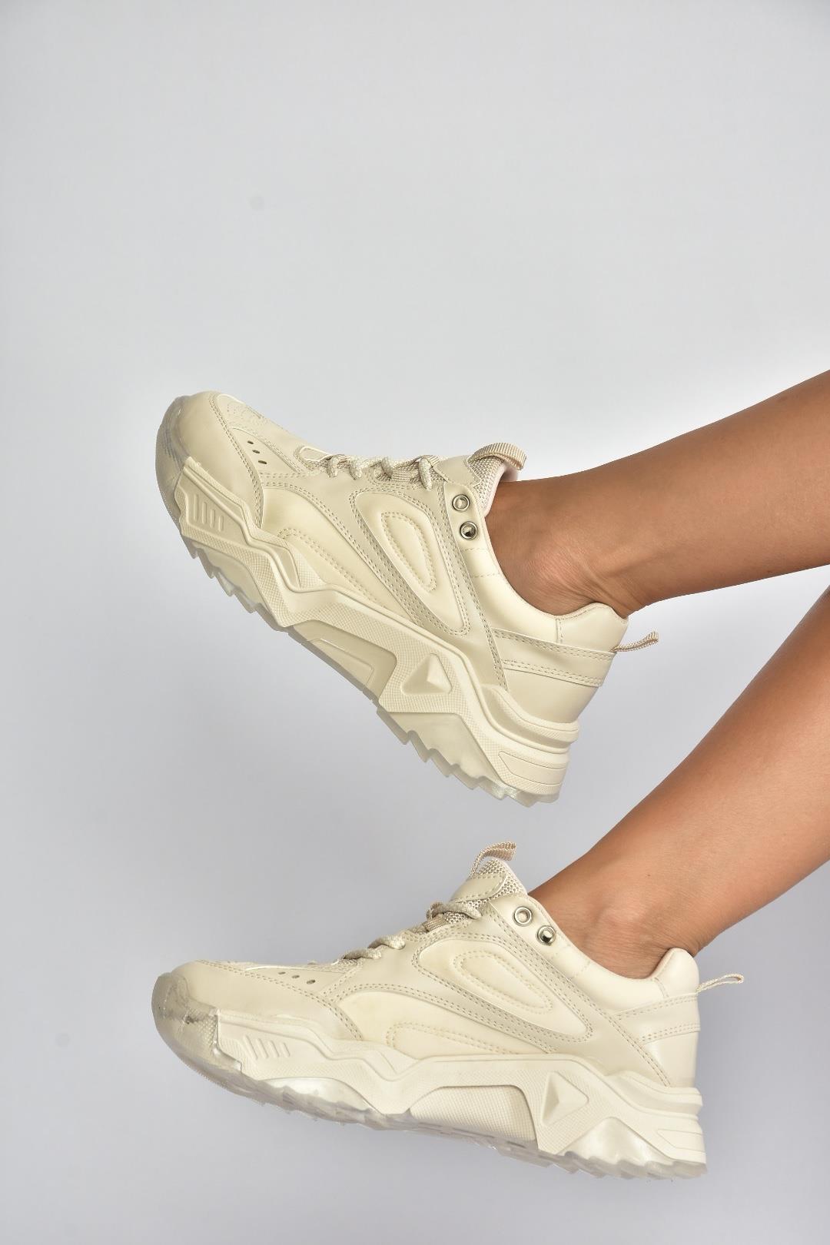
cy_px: 622
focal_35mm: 128
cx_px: 415
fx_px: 4409
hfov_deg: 10.8
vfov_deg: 16.1
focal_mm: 85
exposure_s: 1/125
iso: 100
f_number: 10
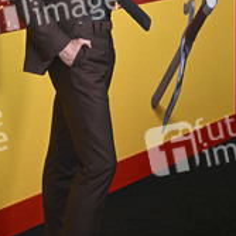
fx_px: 879
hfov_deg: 15.3
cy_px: 72
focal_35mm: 114
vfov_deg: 15.2
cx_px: 89
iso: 2000
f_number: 6.3
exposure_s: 1/250
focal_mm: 56
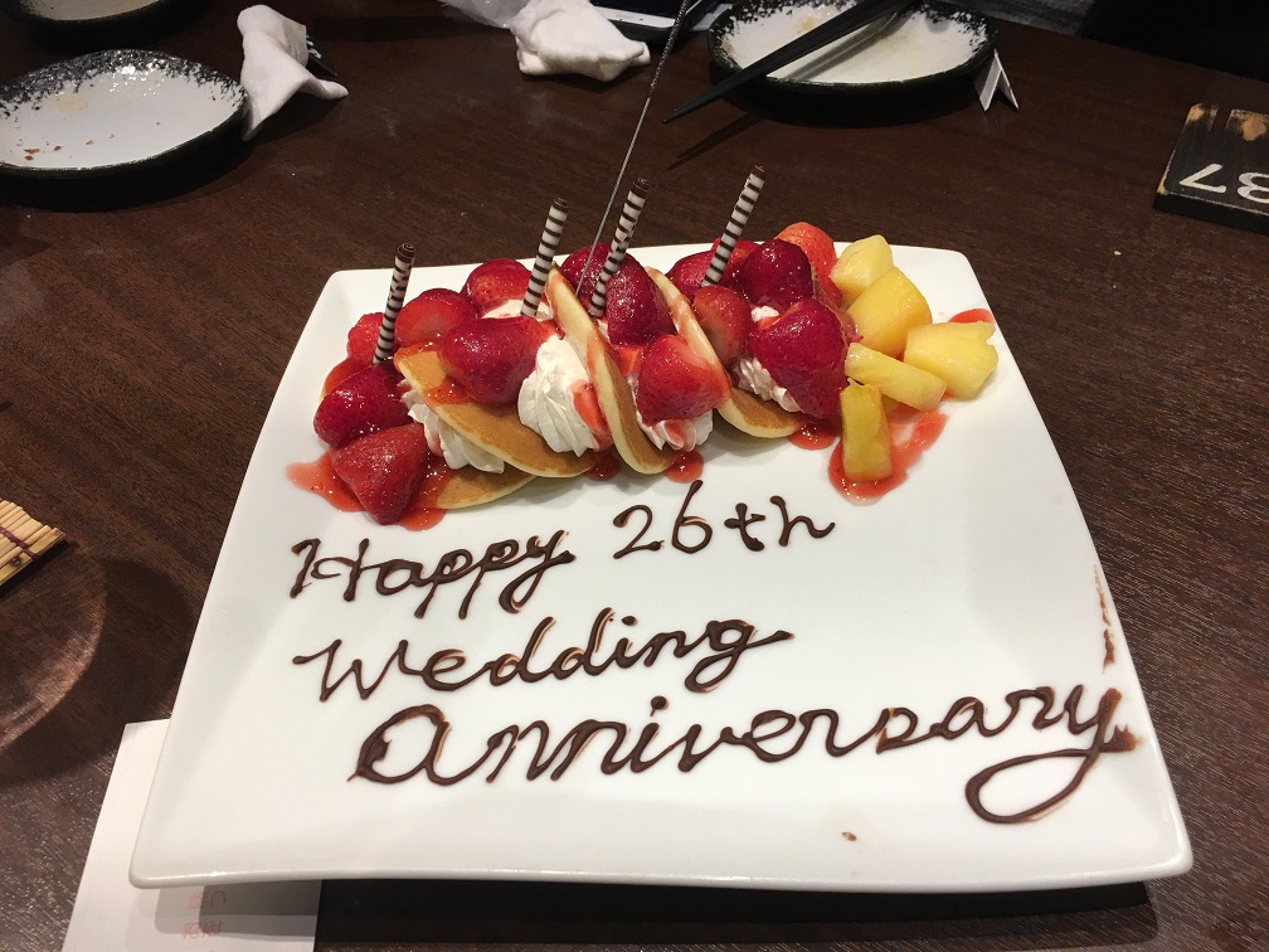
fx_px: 1063
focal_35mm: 29
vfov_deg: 48.2
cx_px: 634
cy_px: 476
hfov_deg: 61.7
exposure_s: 1/30
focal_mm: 4.15
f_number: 2.2
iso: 32
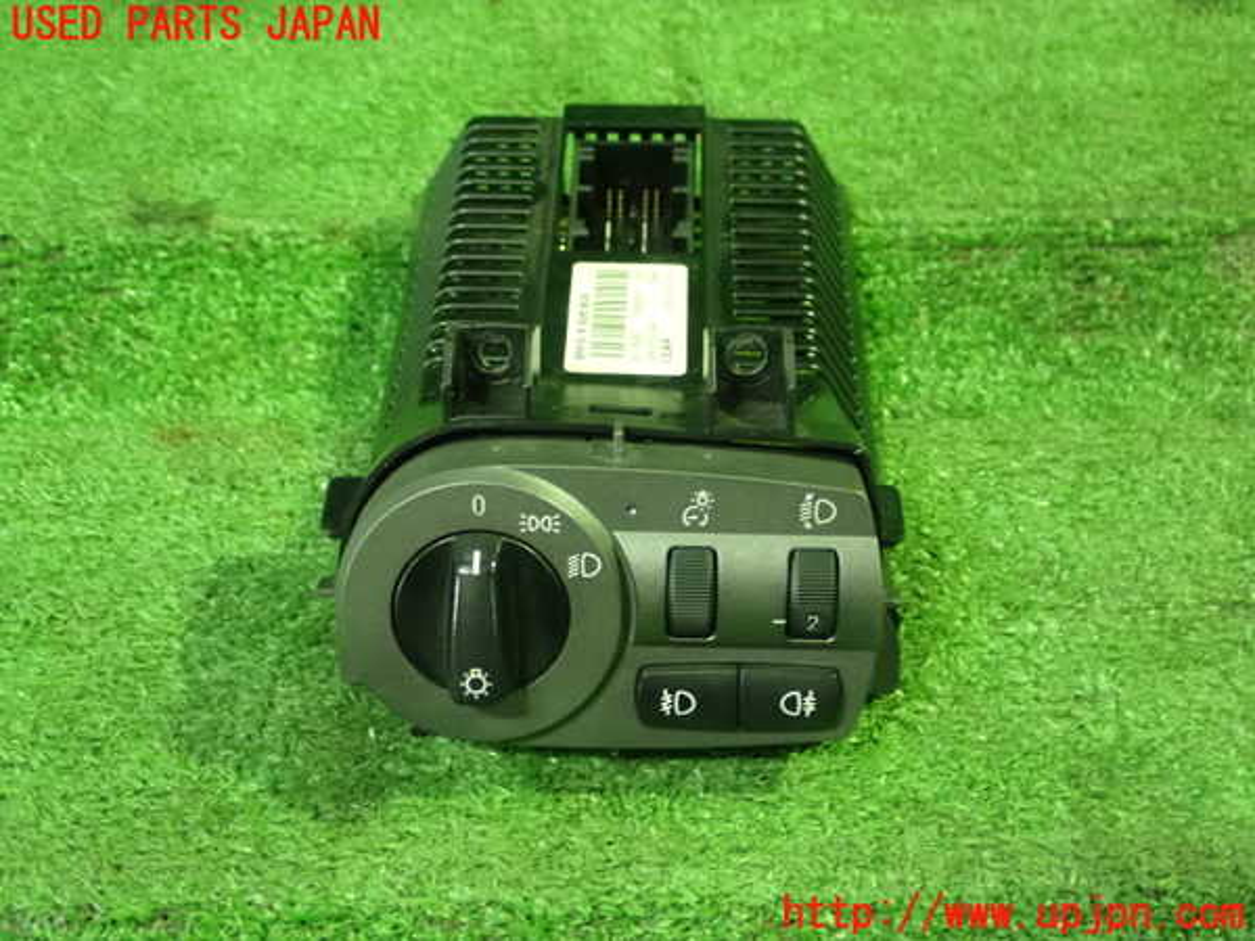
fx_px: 1776
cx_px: 628
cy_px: 470
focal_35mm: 49
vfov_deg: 29.7
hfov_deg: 38.9
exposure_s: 1/30
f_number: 3.2
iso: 1600
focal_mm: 8.99
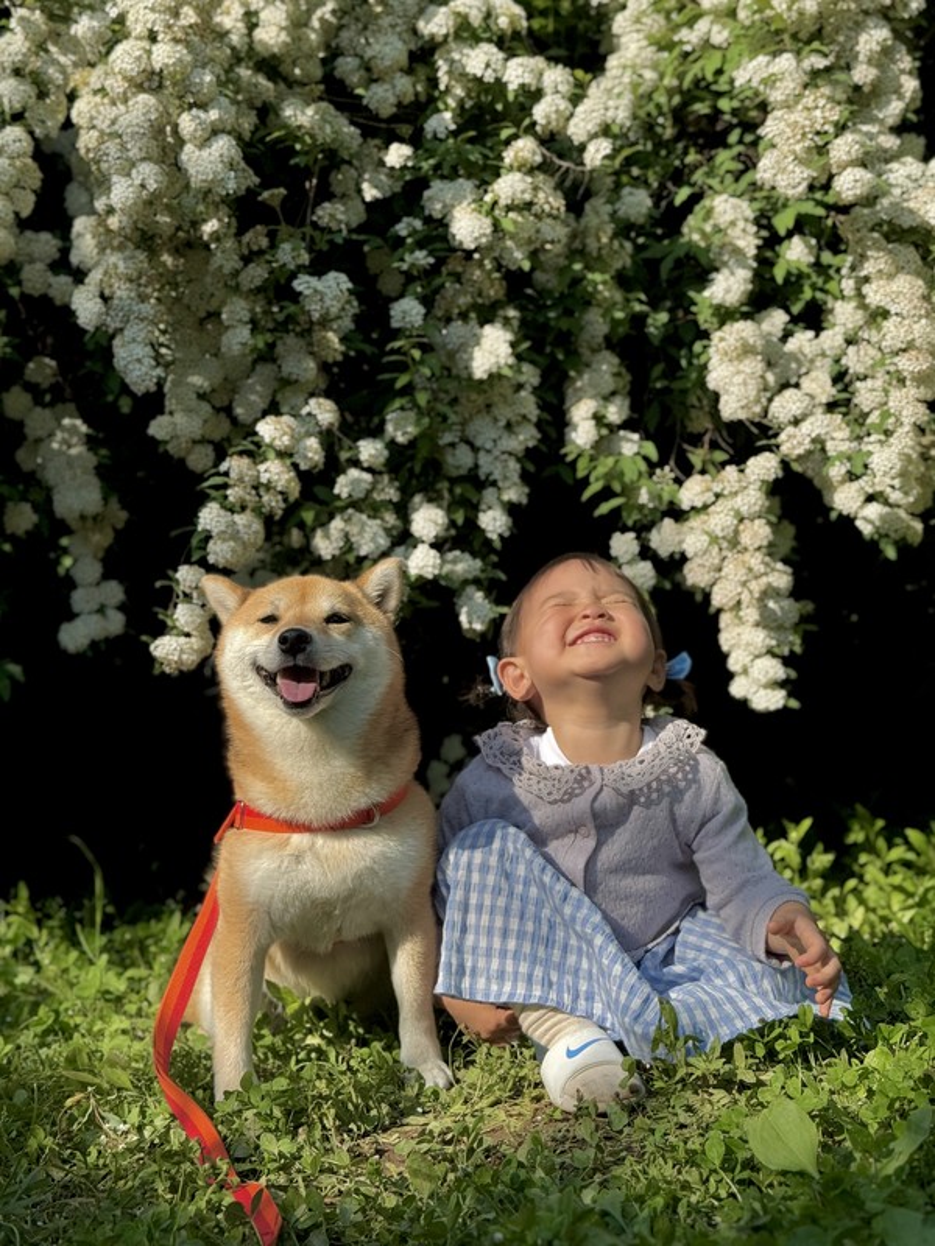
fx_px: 1729
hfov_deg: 30.3
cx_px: 468
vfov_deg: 39.7
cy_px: 623
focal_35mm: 48
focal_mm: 6.76
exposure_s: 1/3817
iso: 64
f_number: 1.78
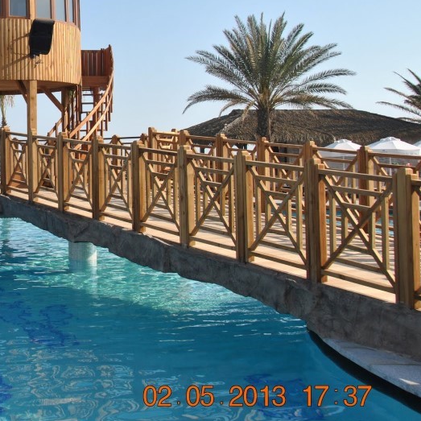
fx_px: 771
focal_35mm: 56
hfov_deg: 28.6
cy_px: 134
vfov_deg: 30.3
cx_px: -2
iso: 100
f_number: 8
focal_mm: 20
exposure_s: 1/250
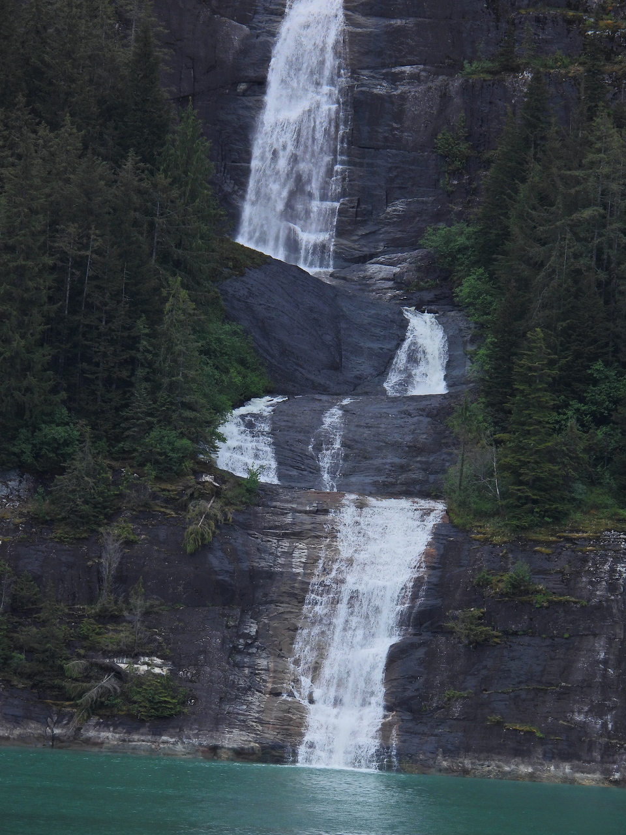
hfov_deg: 3.0
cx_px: 313
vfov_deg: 4.0
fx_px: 12056
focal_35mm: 500
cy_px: 418
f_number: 5
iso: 100
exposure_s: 1/250
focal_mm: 89.2
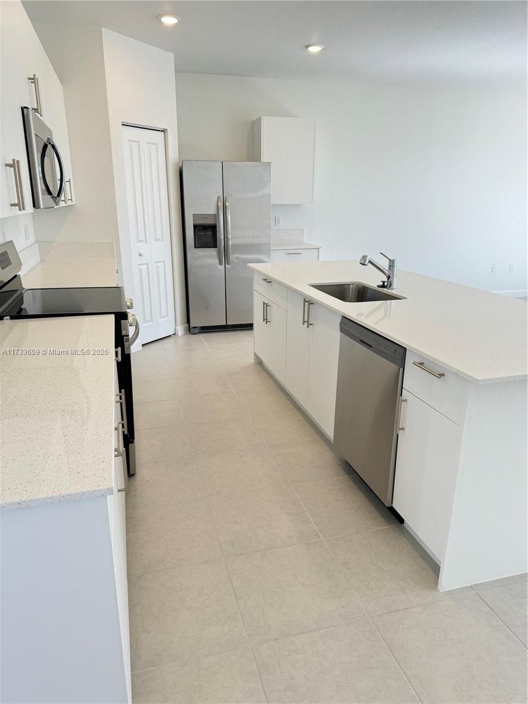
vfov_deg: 71.6
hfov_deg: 56.8
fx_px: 488
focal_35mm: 24
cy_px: 352
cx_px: 264
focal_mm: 6.76
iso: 100
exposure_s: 1/120
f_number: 1.78
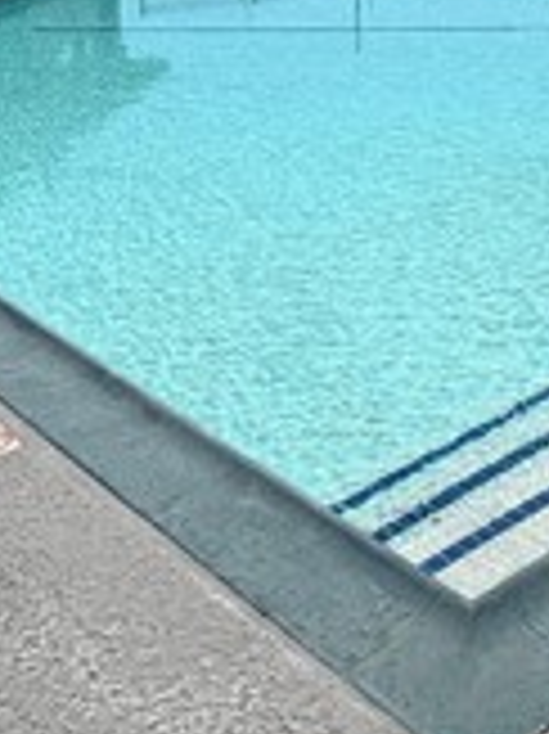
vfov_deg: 32.3
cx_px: 410
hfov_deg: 26.2
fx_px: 1165
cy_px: 9
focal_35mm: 55
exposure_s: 1/1848
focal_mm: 2.22
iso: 20
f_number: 2.2
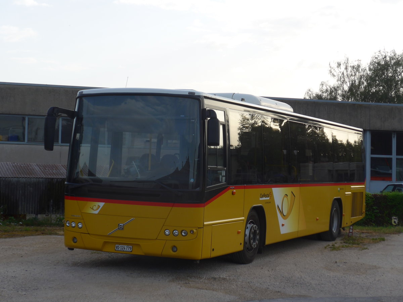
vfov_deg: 19.9
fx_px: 862
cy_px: 151
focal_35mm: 74
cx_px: 202
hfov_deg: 26.3
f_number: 4.2
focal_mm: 15
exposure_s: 1/400
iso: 80
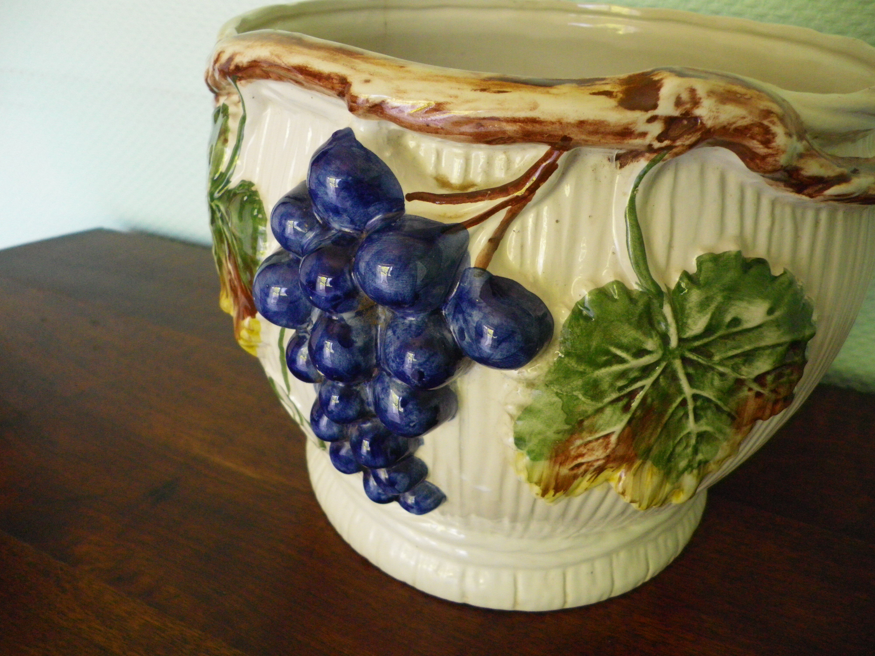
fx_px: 708
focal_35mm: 28
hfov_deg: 63.4
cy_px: 328
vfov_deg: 49.7
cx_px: 438
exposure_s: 1/60
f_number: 2.6
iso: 400
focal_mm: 4.9
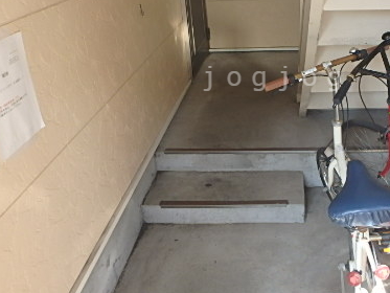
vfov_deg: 38.8
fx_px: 406
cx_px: 275
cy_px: 78
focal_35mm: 36
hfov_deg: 50.0
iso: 160
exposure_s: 1/60
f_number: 3.5
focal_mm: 3.7
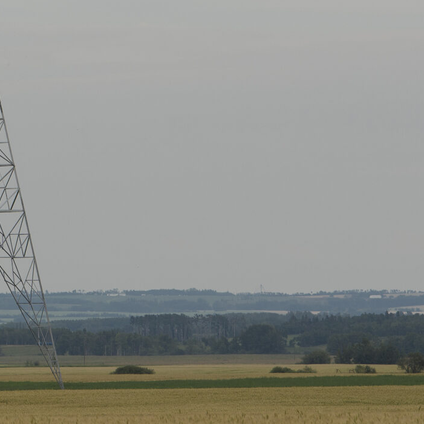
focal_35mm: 450
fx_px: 6236
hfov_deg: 3.9
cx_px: -209
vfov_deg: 3.9
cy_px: -18
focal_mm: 145
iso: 125
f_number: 8
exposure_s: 1/400
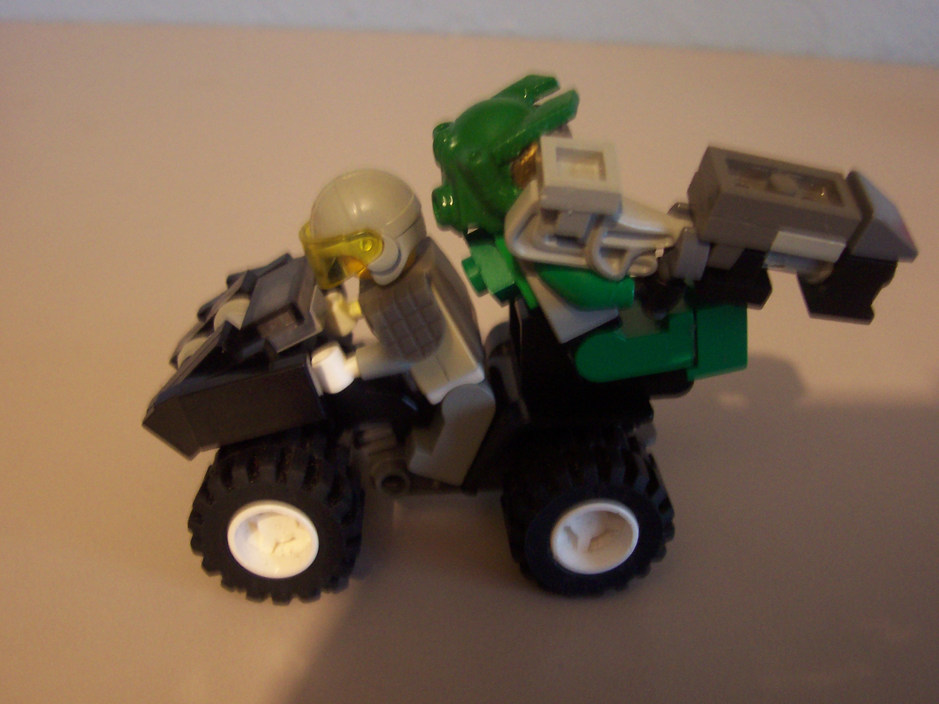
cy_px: 352
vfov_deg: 38.7
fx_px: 1004
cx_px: 470
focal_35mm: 37
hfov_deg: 50.1
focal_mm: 5.6
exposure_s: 1/8
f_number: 2.8
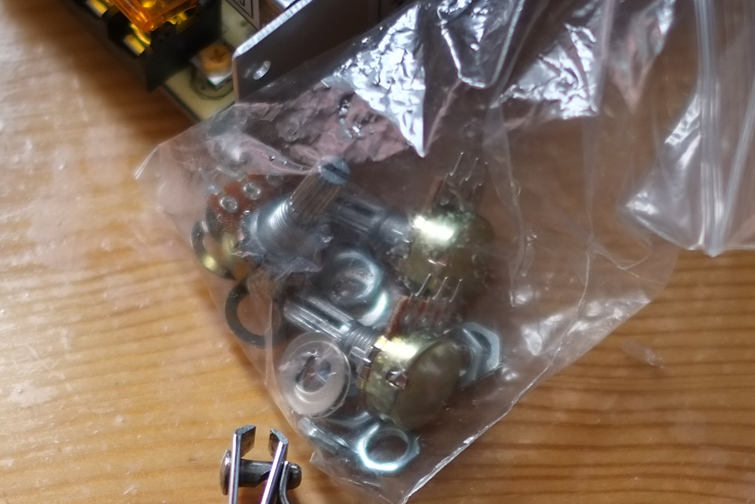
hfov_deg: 14.0
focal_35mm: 147
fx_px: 3083
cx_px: 352
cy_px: 383
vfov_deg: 9.3
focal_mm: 35
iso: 200
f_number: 1.4
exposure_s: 1/85
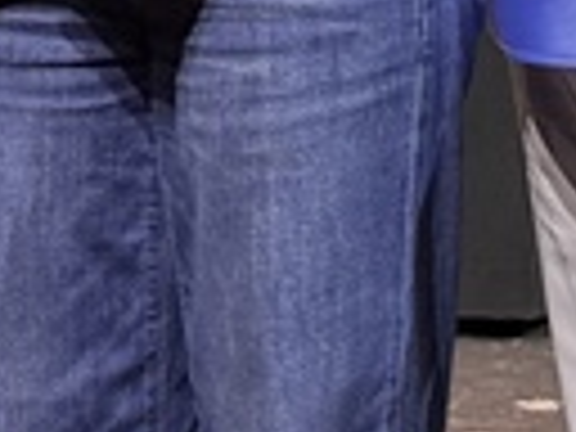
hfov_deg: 10.3
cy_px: -801
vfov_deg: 7.0
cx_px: 315
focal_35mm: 192
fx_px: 3195
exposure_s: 1/60
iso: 320
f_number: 1.78
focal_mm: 6.76
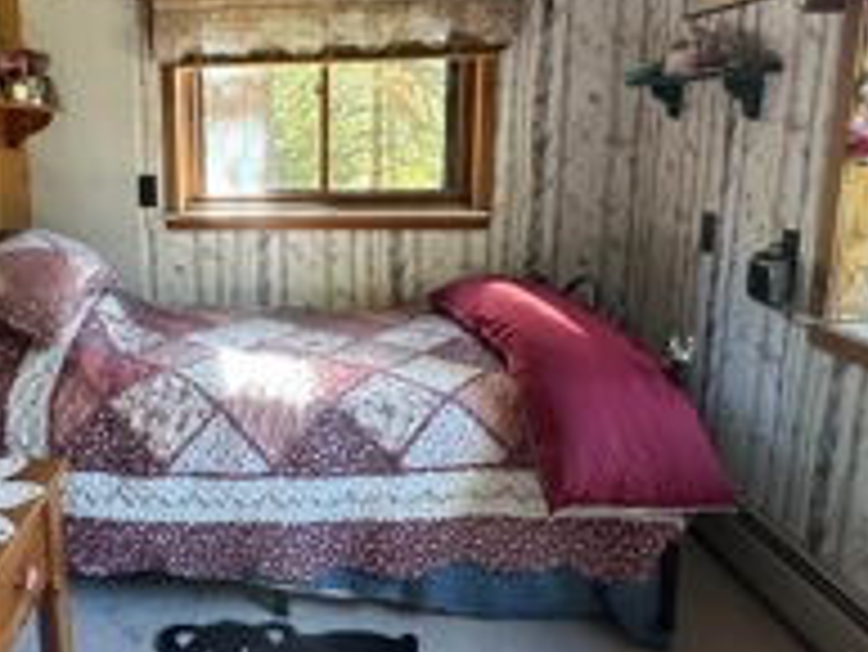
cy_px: 256
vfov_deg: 48.0
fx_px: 728
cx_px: 229
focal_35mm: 29
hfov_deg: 58.8
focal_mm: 2.22
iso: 320
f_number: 2.2
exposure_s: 1/90
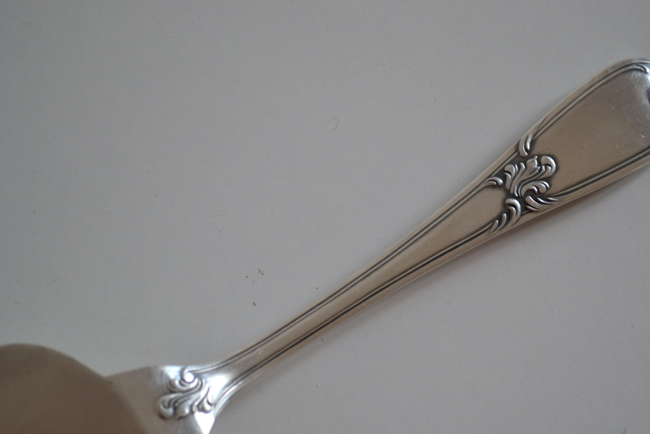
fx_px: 1372
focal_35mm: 76
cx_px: 353
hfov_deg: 26.6
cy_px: 252
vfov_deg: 17.9
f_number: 5.3
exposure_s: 1/50
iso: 400
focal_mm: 42
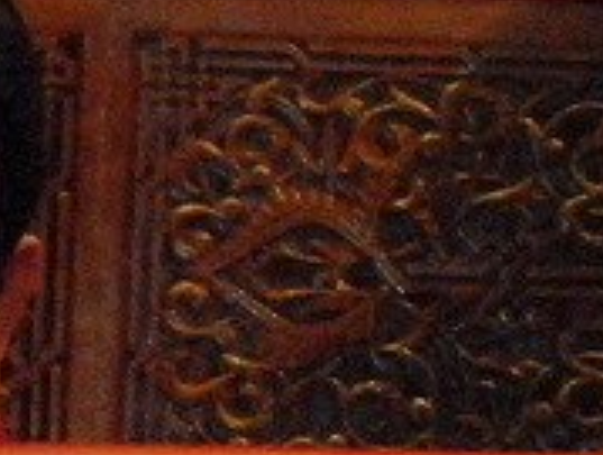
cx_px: 1861
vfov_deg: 2.3
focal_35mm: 644
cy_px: -672
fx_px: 11241
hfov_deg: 3.0
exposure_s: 1/100
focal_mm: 72
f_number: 6.3
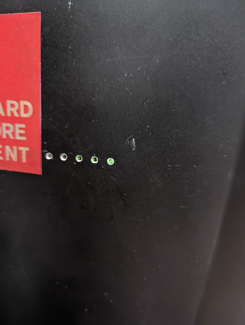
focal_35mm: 24
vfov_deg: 71.5
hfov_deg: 56.9
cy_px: 162
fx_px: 226
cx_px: 122
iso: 3288
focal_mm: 6.81
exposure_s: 1/25
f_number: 1.85
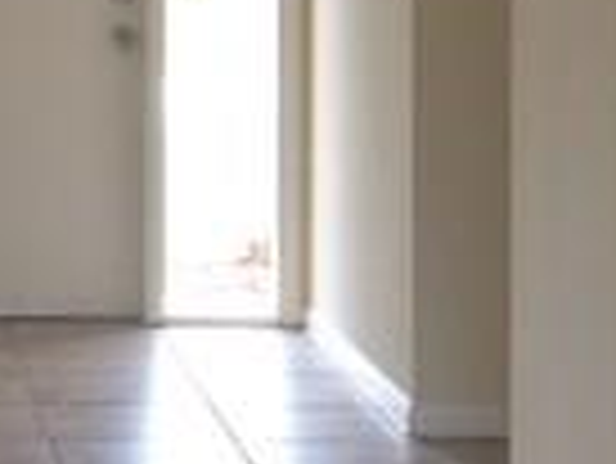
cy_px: 5
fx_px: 2743
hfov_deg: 12.1
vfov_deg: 9.6
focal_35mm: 154
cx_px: -364
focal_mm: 4.12
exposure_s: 1/120
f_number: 2.4
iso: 80
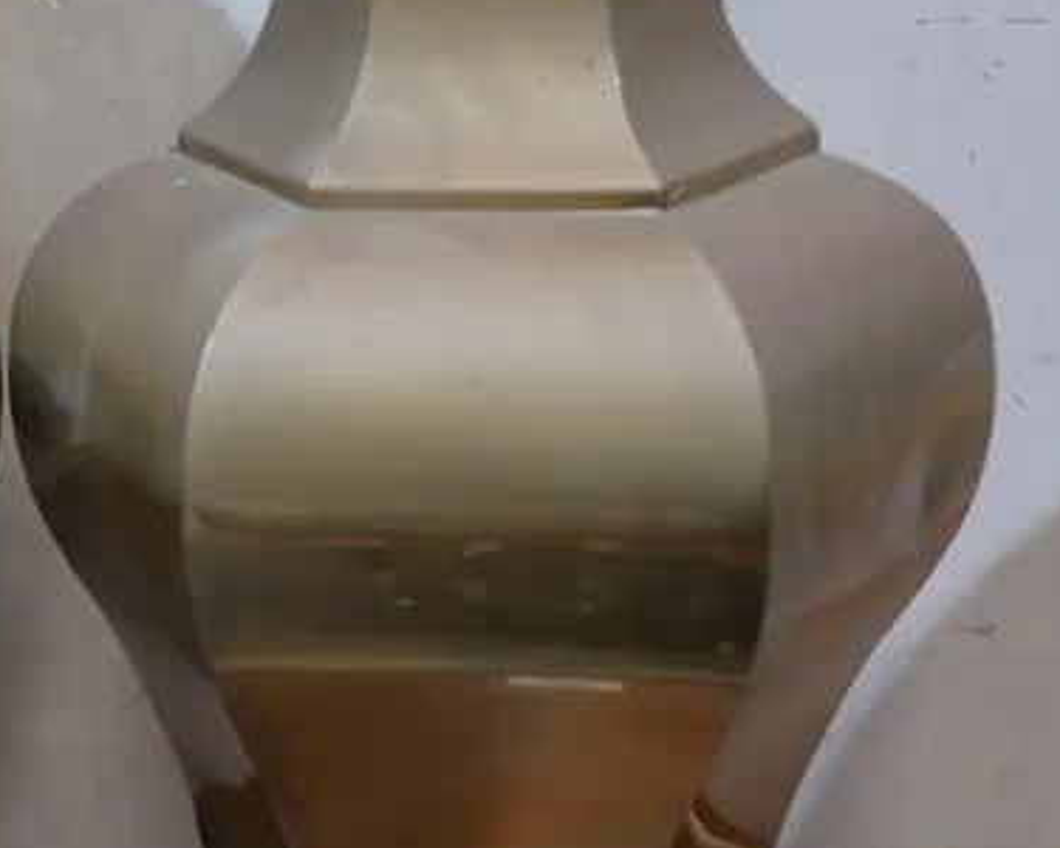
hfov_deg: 23.1
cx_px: 57
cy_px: 394
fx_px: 2510
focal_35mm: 80
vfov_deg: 19.2
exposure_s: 1/60
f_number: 3.6
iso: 640
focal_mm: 15
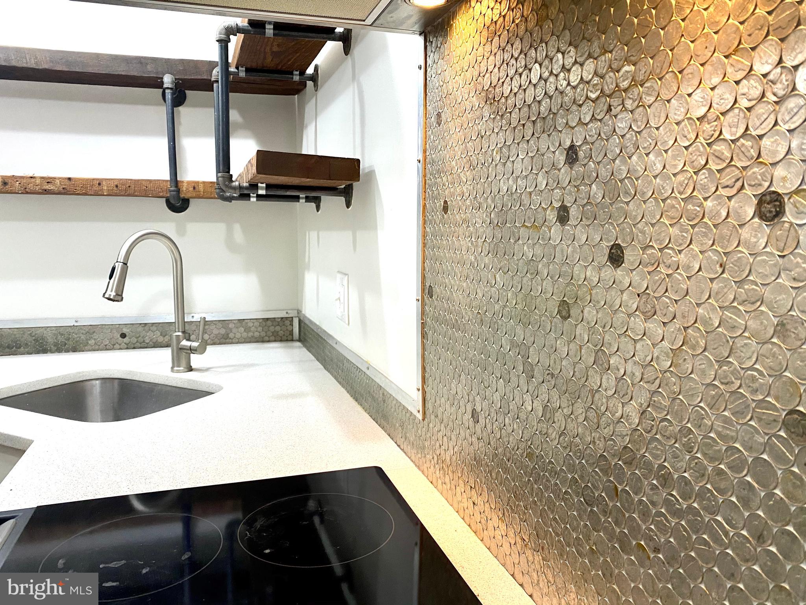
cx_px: 403
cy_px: 302
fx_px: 605
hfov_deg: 67.3
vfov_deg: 53.1
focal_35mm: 26
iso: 200
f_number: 1.8
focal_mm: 4.25
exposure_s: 1/60
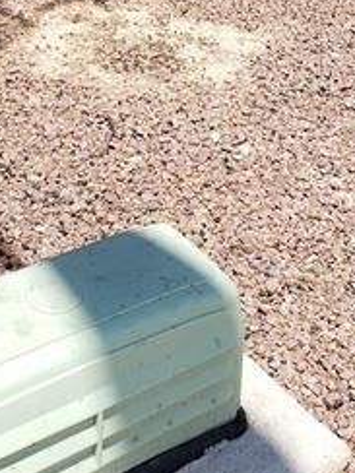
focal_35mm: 64
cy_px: -95
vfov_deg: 26.8
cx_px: 114
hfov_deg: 22.8
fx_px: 875
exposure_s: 1/1121
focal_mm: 4.3
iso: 50
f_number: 2.4
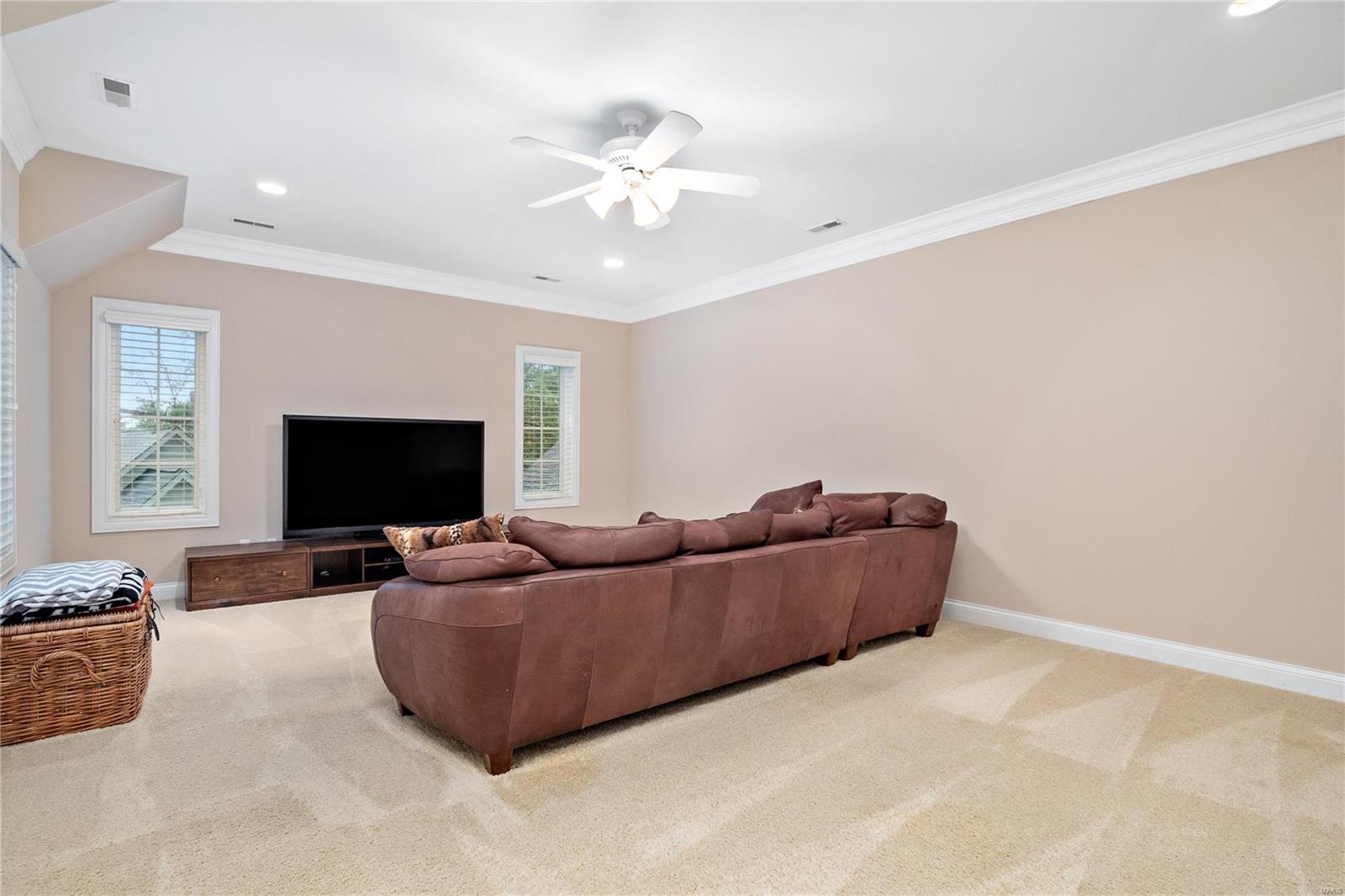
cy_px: 448
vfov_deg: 73.7
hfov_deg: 96.7
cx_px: 672
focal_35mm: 16
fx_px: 598
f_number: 5.6
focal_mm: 8
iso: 400
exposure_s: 1/2
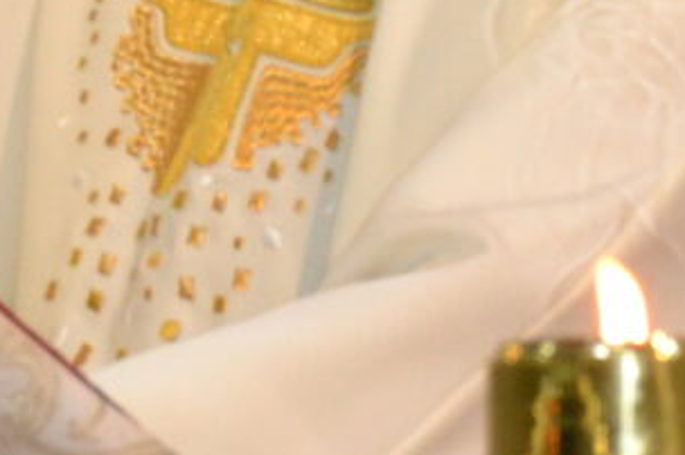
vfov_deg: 1.0
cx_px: 47
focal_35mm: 1328
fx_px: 25241
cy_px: -520
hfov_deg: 1.6
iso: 1400
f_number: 5.6
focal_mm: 140
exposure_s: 1/60
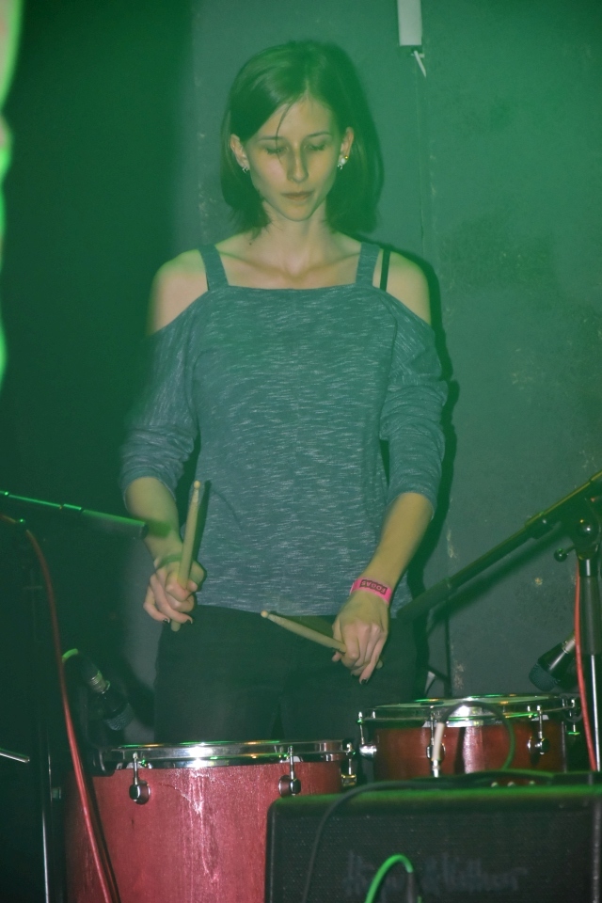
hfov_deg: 8.7
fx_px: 3950
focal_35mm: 158
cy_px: 452
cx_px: 301
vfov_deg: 13.0
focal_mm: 105
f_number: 5.6
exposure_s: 1/60
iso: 3200
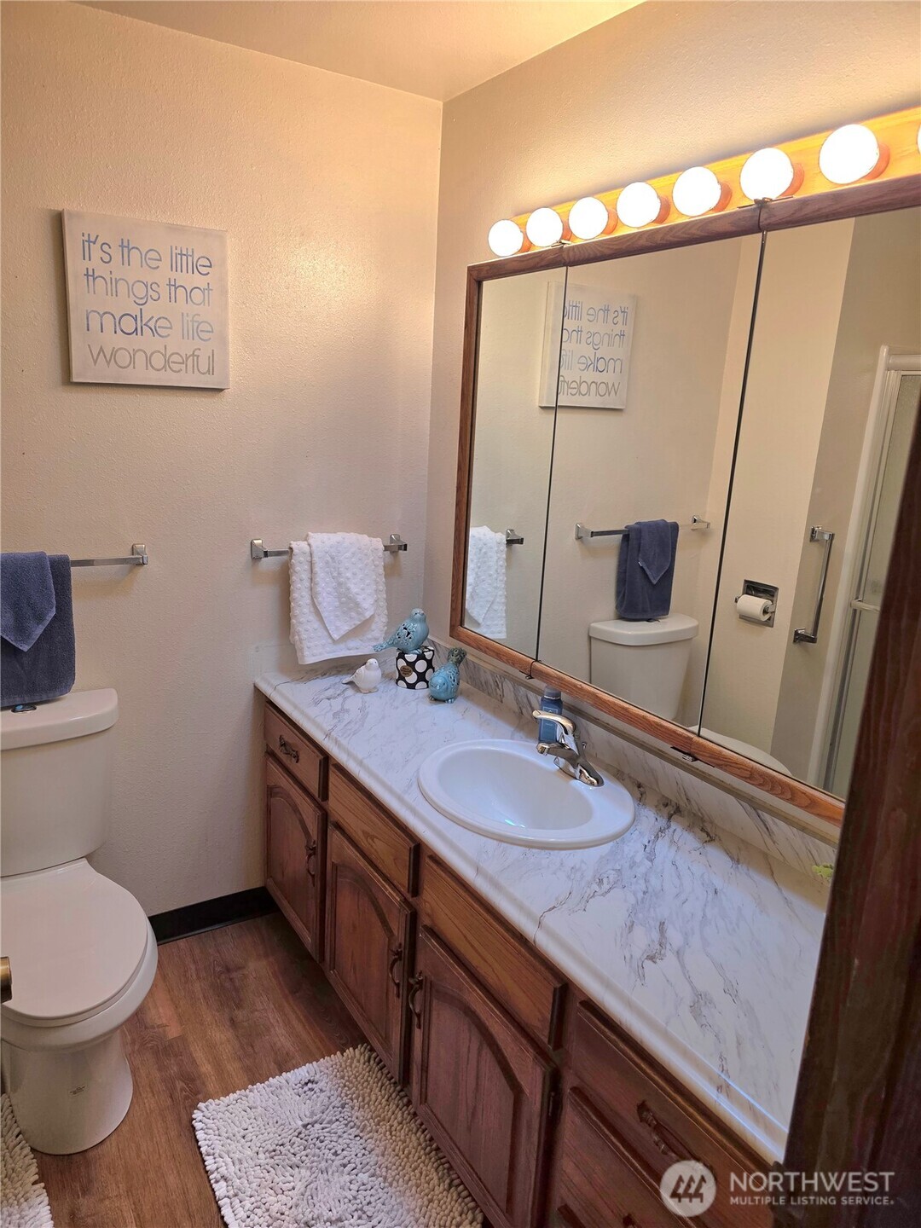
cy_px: 614
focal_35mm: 23
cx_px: 460
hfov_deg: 58.9
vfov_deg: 73.9
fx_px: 816
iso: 160
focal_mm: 6.3
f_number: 1.7
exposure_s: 1/120
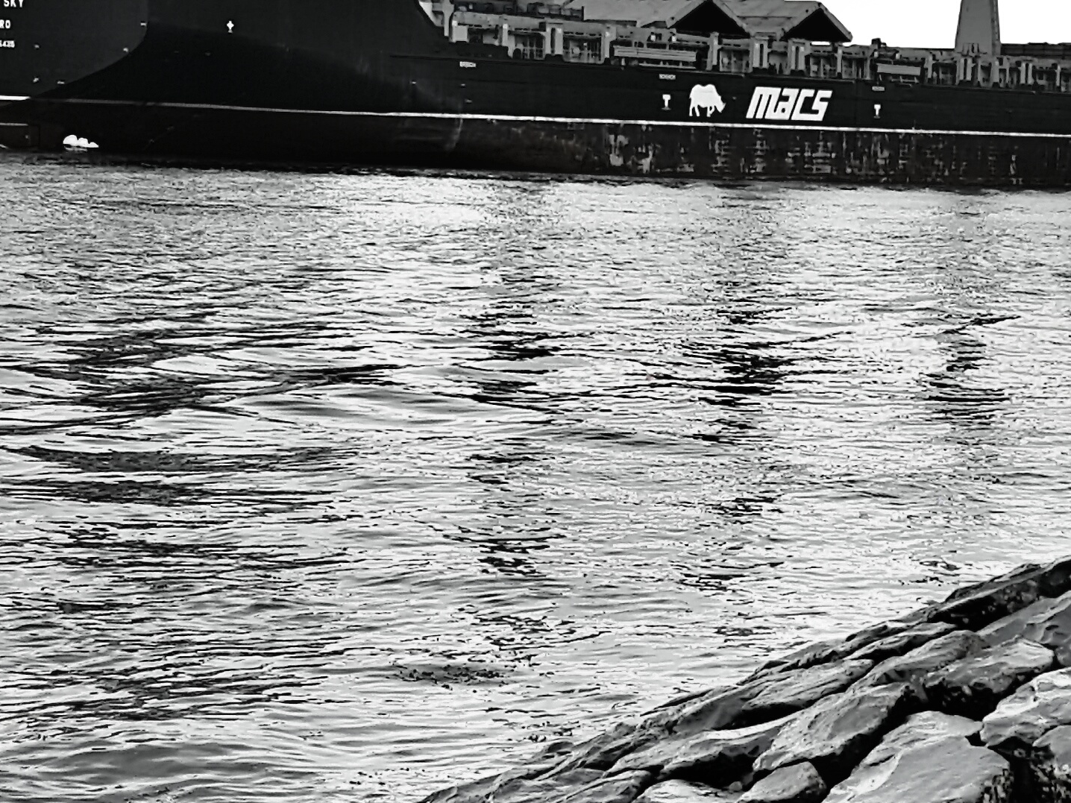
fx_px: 2259
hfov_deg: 25.9
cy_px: 292
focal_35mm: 73
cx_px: 944
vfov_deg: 20.1
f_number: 1.7
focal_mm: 4.2
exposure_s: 1/608
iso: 40
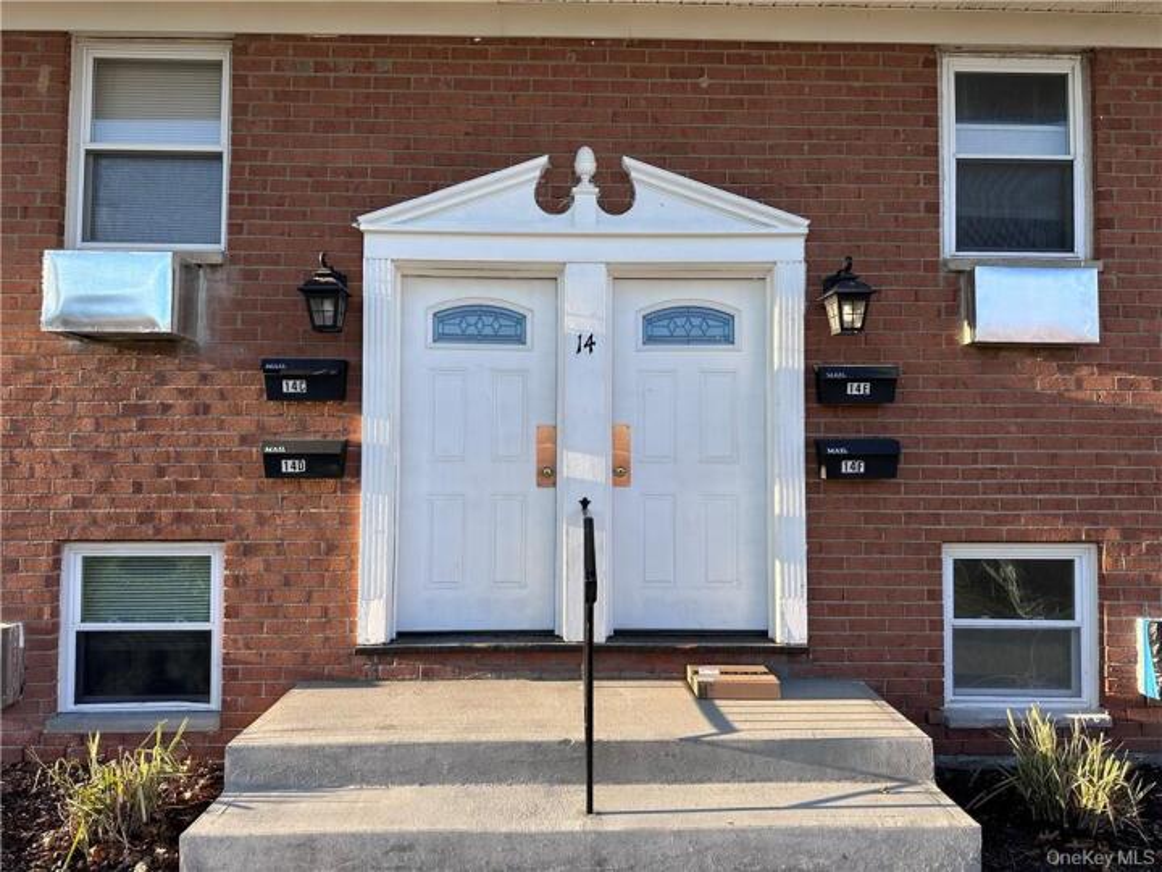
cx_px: 581
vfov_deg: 56.8
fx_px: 806
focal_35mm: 24
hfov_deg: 71.6
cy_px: 436
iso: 80
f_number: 1.78
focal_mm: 6.86
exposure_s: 1/857
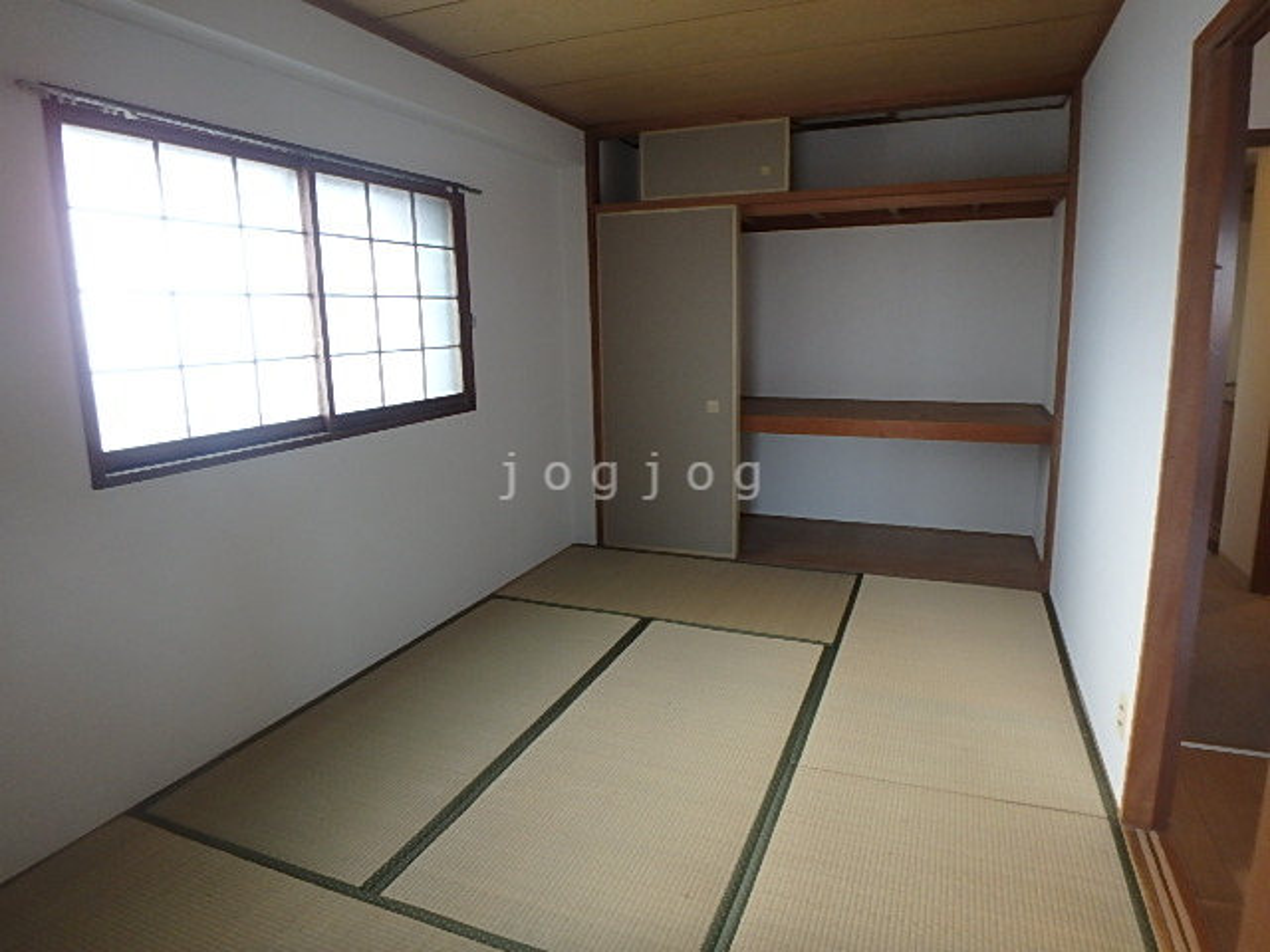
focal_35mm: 21
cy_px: 476
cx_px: 635
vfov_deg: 63.4
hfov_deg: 79.0
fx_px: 770
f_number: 3.5
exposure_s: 1/30
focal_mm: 3.7
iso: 200
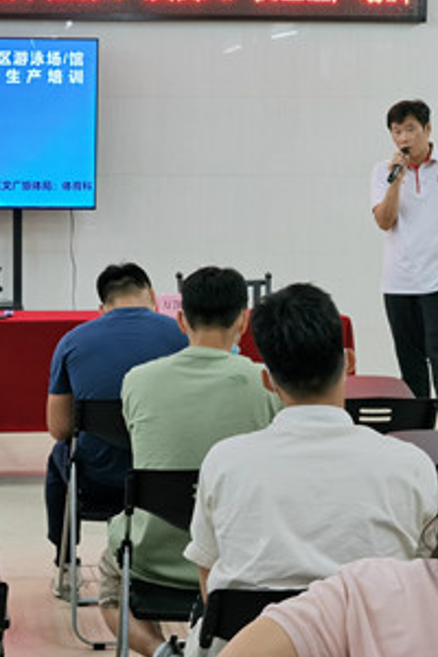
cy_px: 266
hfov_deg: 15.0
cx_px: 13
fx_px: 1642
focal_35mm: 90
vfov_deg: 22.6
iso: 80
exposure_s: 1/100
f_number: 1.6
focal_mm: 5.56
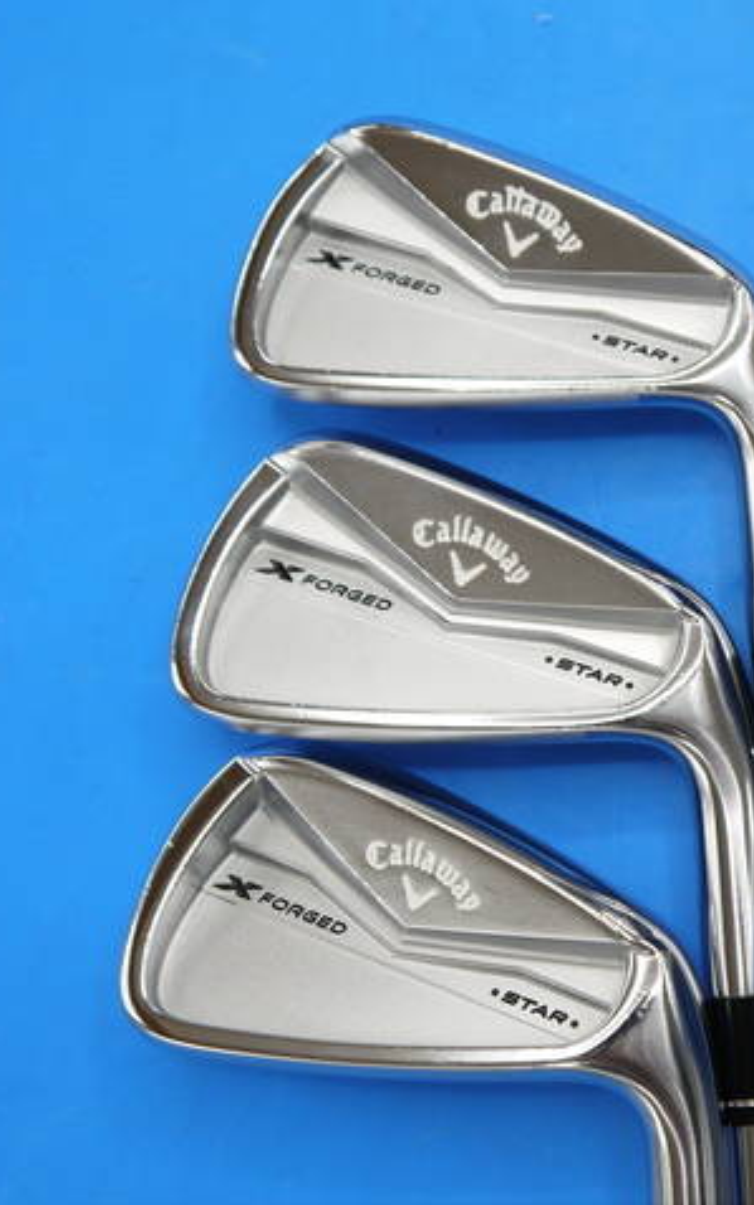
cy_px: 602
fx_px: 2333
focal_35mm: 71
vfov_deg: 29.0
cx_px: 734
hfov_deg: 18.0
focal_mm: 25
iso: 160
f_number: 4.6
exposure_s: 1/60
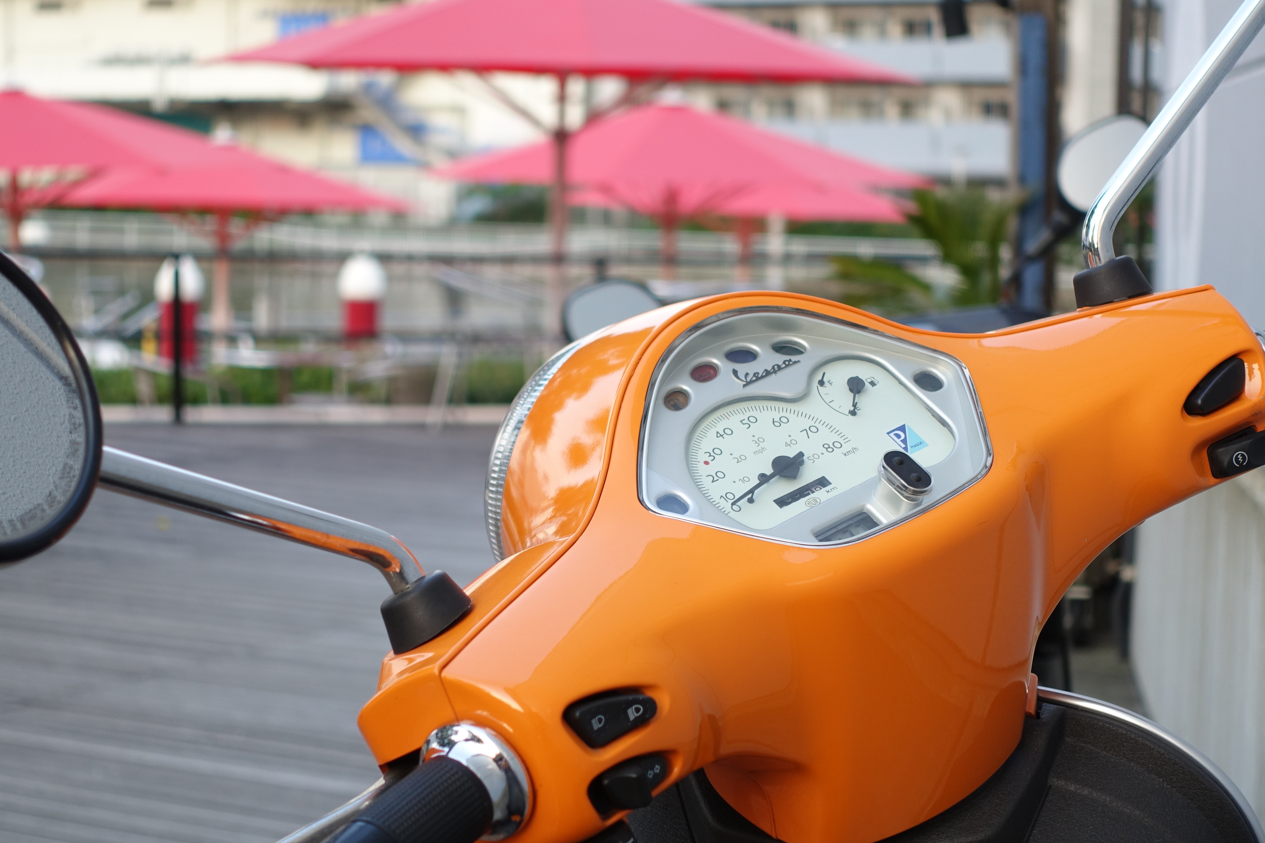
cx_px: 552
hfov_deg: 25.3
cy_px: 410
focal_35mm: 80
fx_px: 2811
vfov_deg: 17.1
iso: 125
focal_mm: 25.7
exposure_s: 1/80
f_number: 2.8
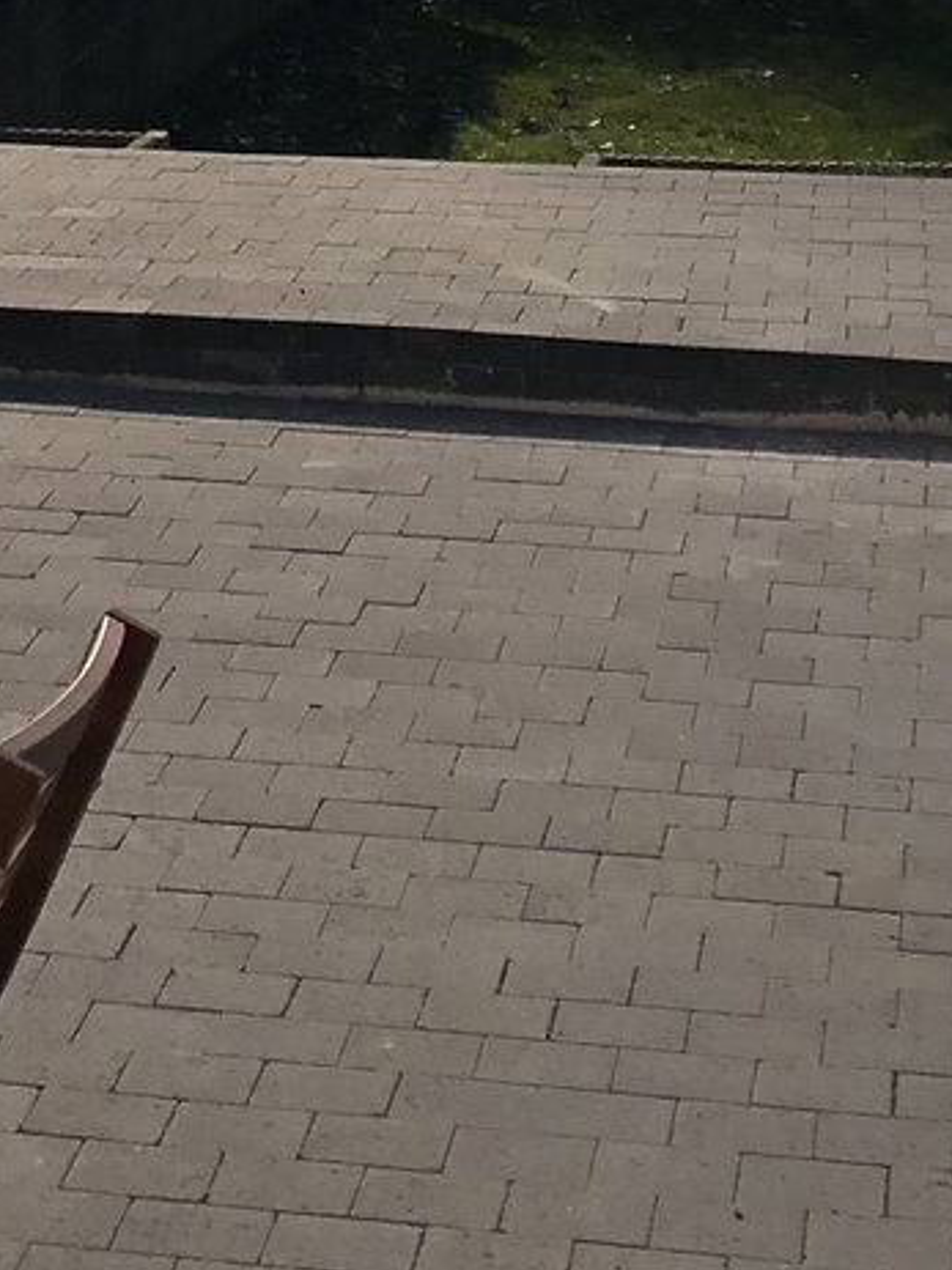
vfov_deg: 14.5
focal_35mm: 129
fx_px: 4732
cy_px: -476
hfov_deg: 11.1
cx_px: -423
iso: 25
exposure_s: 1/6897
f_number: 1.8
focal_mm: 3.99
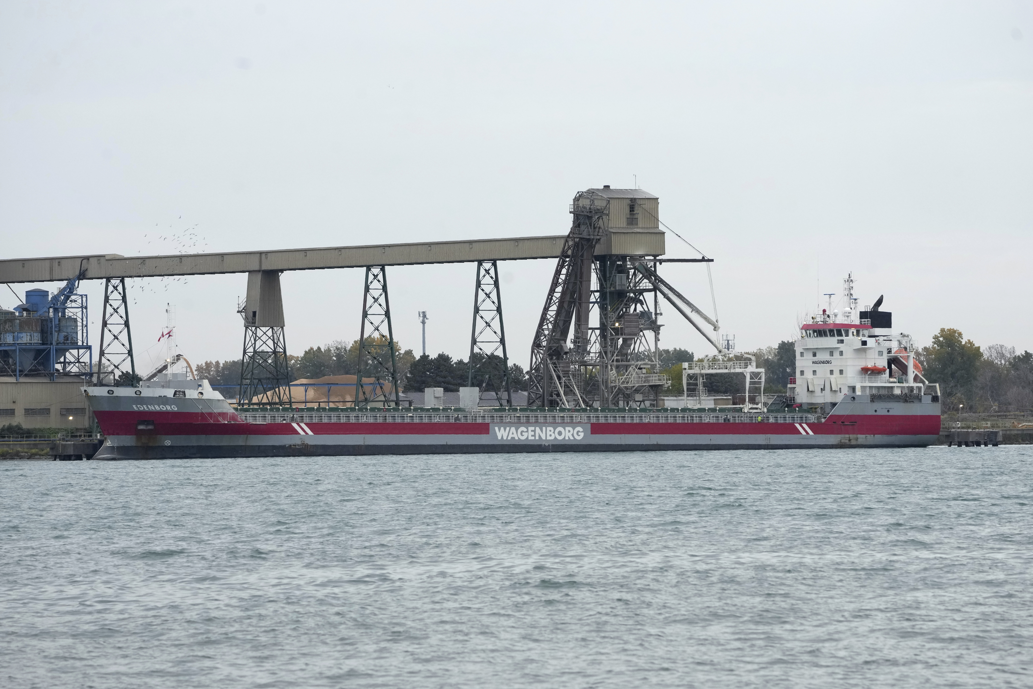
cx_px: 516
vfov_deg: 6.1
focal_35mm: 224
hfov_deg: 9.2
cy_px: 344
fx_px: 6427
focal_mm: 224
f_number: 9
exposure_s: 1/1250
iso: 800
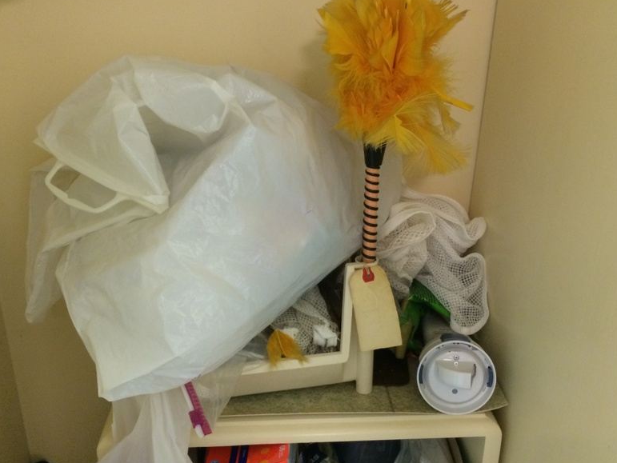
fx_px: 624
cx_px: 307
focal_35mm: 35
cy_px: 250
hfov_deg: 52.6
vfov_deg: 40.7
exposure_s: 1/24
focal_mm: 4.12
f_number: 2.2
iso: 320
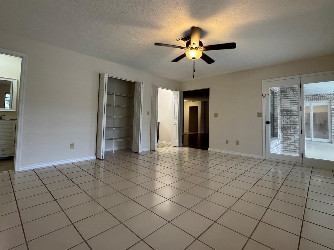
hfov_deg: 91.0
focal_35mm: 17
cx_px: 176
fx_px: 164
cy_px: 110
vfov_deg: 74.4
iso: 320
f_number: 2.2
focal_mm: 2.22
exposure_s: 1/120
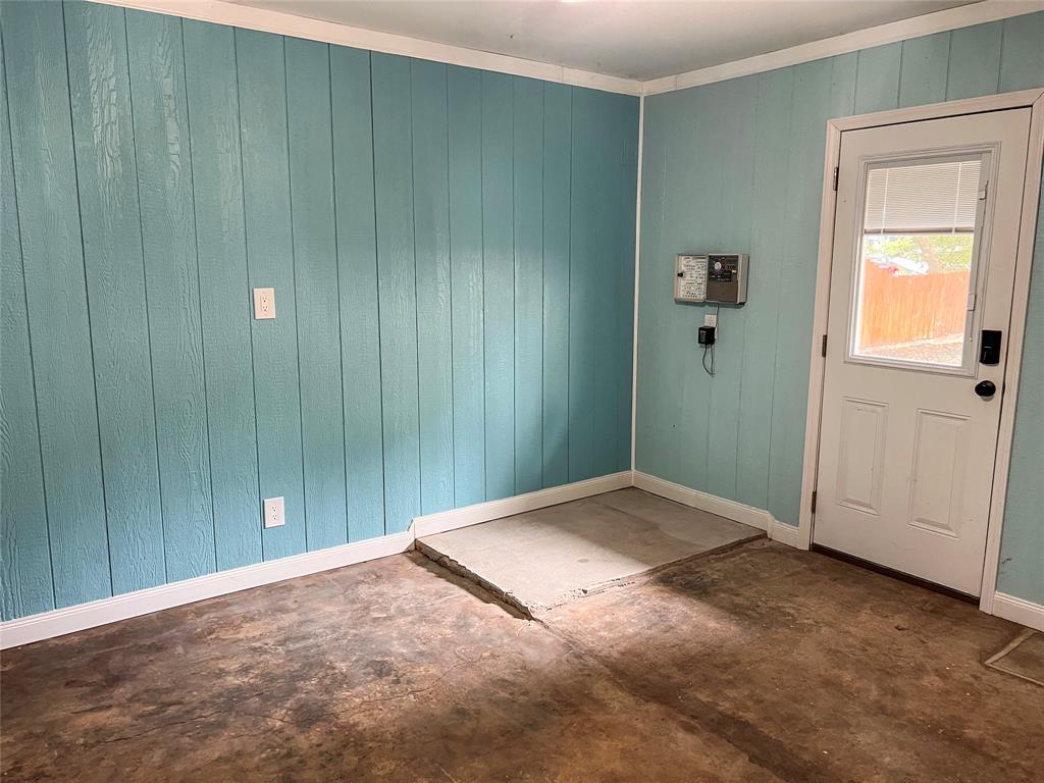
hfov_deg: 67.3
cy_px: 392
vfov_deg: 53.1
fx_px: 784
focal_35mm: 26
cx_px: 522
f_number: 1.5
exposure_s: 1/60
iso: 250
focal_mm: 5.7
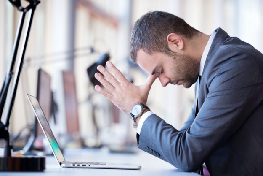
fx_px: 1133
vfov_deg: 8.9
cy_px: 88
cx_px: 132
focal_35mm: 155
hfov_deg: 13.2
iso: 250
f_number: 2.8
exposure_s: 1/160
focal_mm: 155
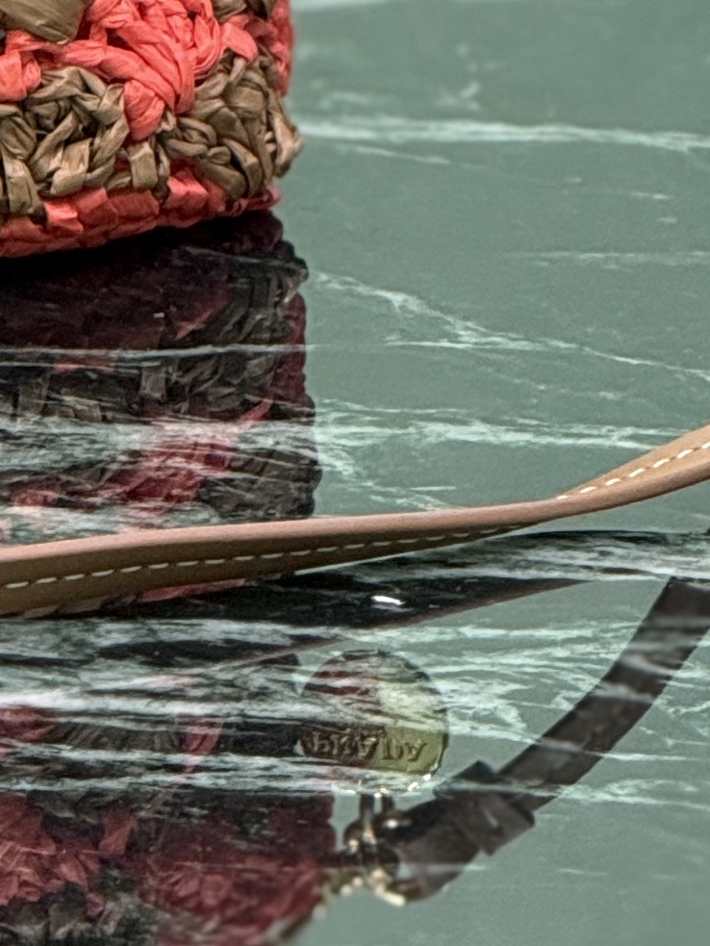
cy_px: -747
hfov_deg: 3.0
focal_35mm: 492
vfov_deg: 4.0
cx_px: -221
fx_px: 13446
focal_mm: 15.66
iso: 250
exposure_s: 1/50
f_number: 2.8
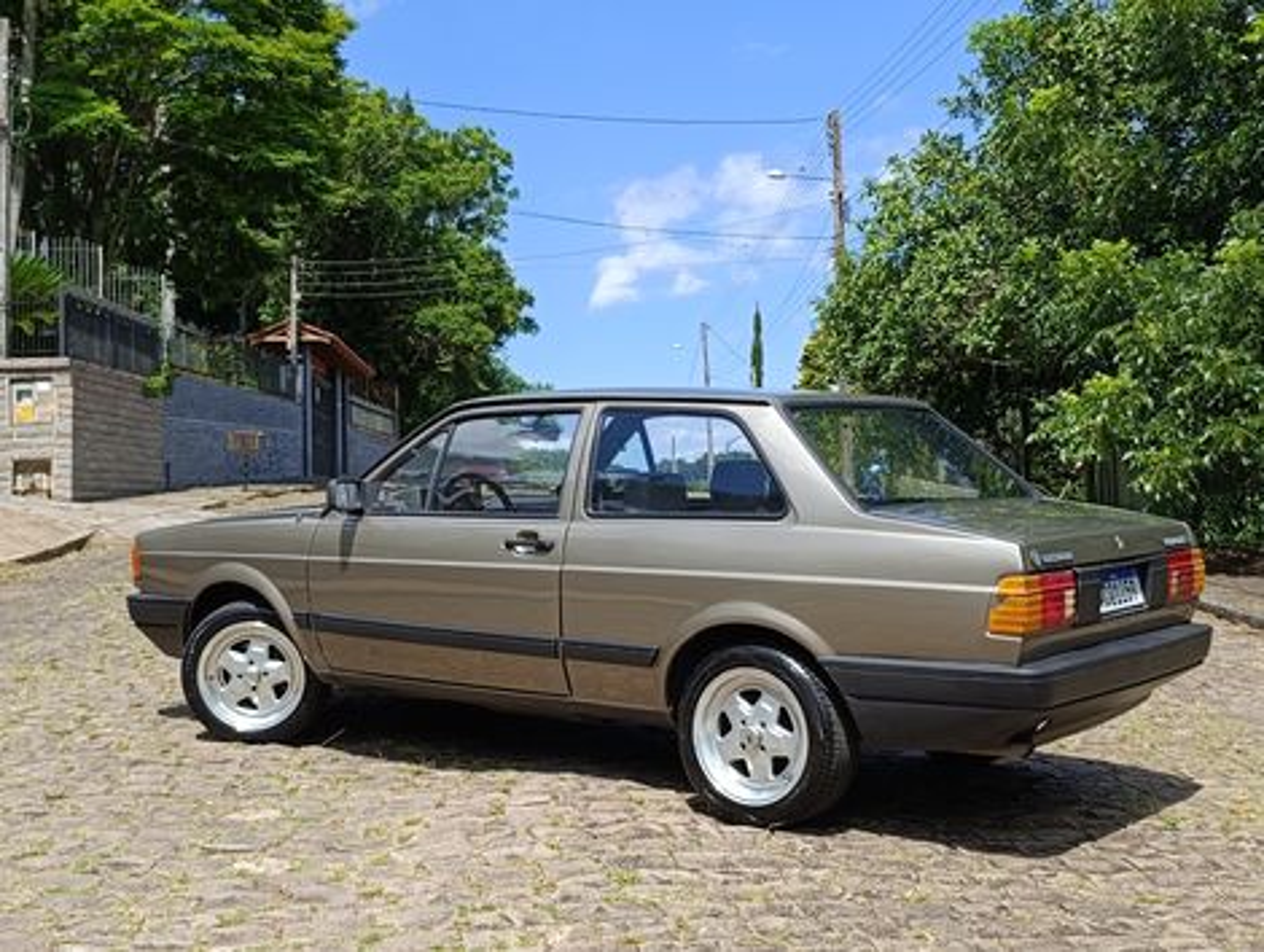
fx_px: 951
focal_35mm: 26
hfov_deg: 67.2
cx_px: 632
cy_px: 476
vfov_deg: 53.2
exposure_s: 1/1497
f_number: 1.5
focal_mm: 4.94
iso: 68
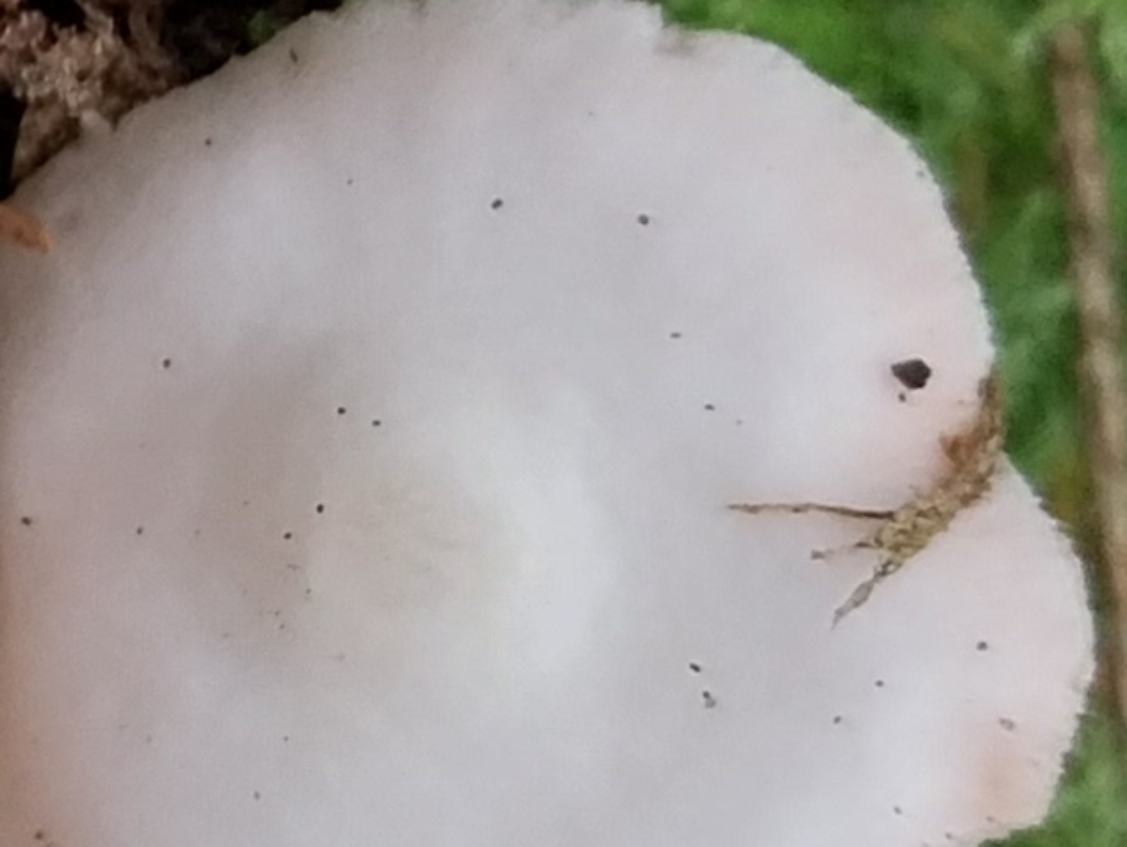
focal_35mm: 168
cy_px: 45
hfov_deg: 11.0
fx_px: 5473
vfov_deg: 8.8
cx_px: -900
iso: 50
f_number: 1.8
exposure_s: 1/50
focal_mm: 4
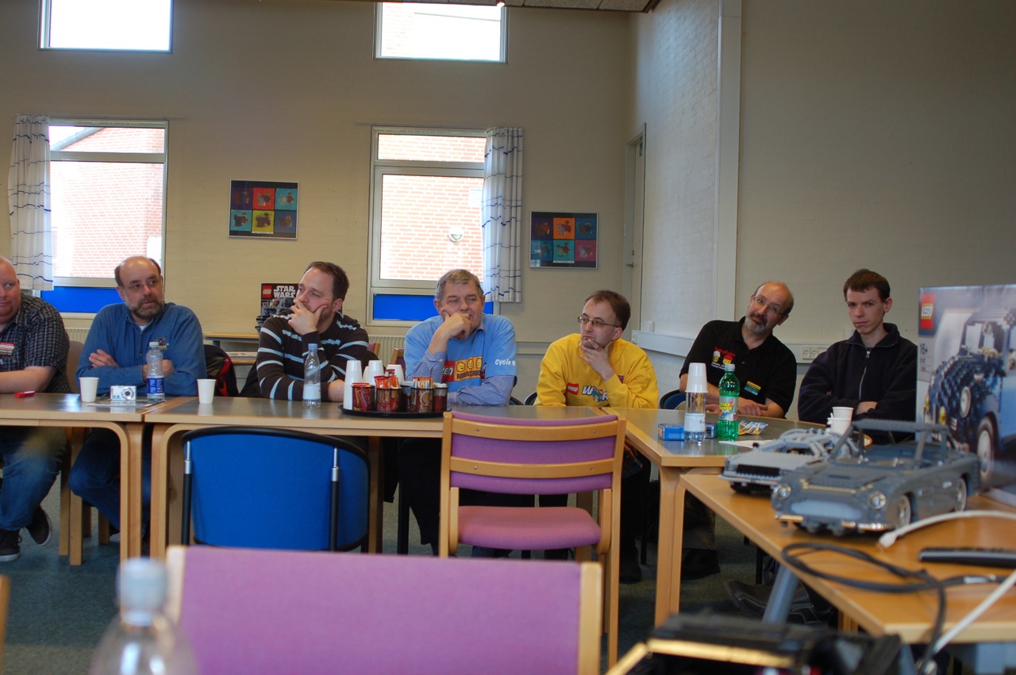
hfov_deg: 46.4
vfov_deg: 31.8
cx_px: 508
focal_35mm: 42
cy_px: 338
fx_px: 1184
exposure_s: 1/60
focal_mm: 28
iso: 400
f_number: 4
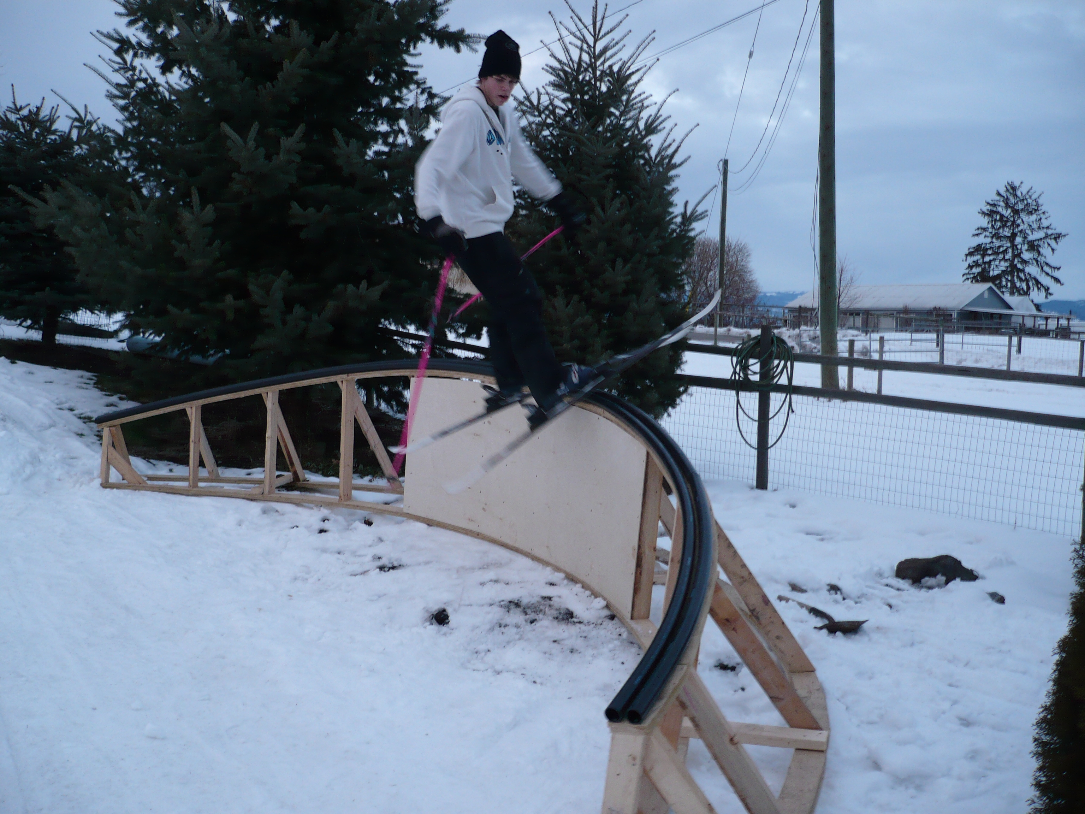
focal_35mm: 35
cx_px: 542
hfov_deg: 52.6
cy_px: 407
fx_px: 1097
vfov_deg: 40.7
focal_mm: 5.8
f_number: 2.8
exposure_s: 1/40
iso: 100
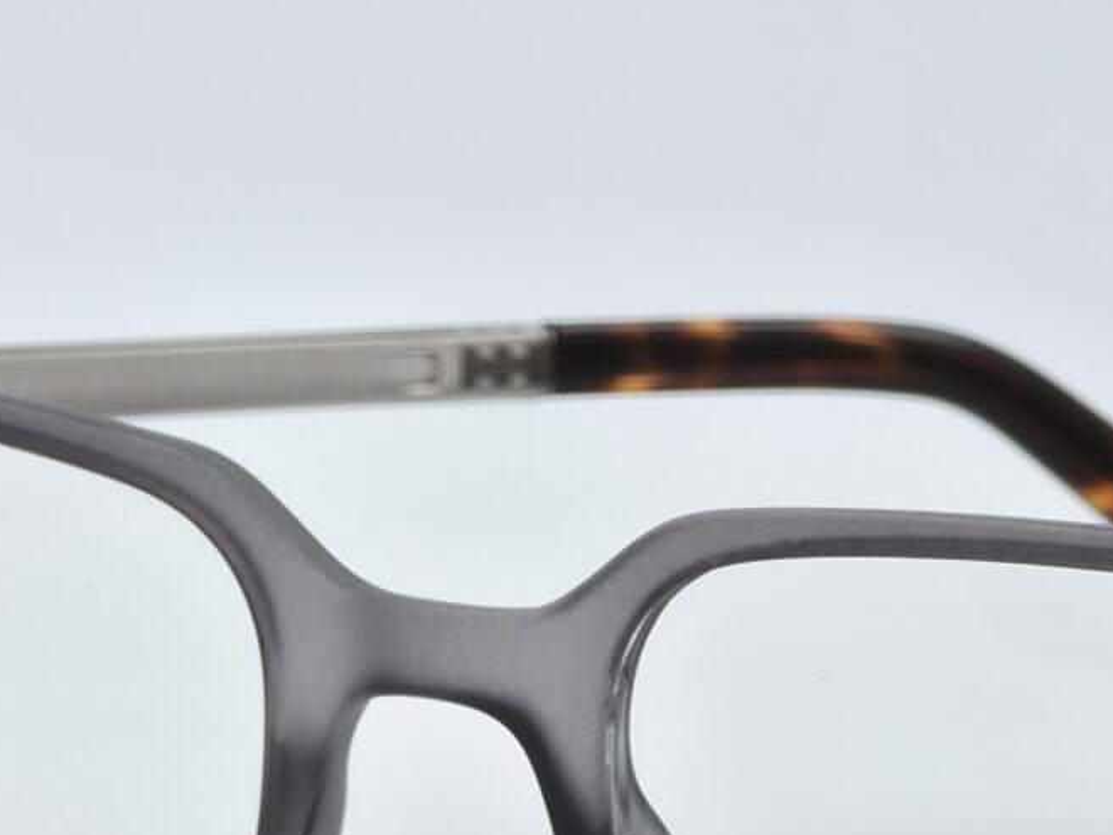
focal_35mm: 446
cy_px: 454
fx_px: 14340
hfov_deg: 4.4
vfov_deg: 3.3
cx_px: 609
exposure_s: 1/183
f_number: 3.4
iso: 32
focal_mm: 18.6
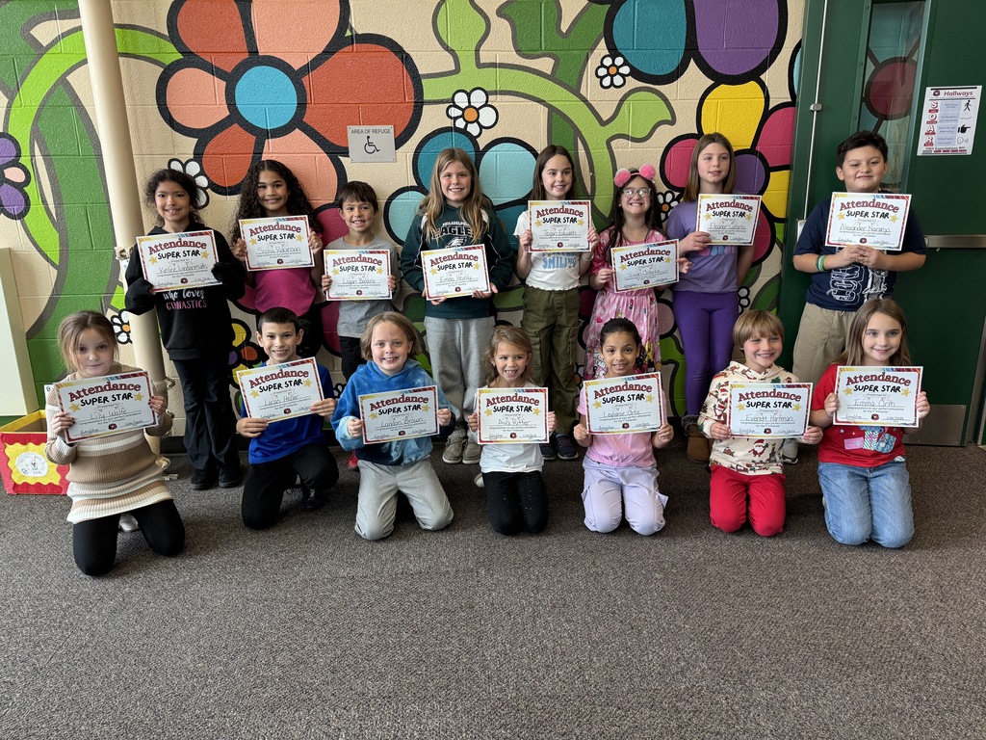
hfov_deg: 71.6
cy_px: 370
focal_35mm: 24
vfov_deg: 56.8
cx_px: 493
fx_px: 684
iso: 200
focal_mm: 6.76
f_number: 1.78
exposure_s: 1/120
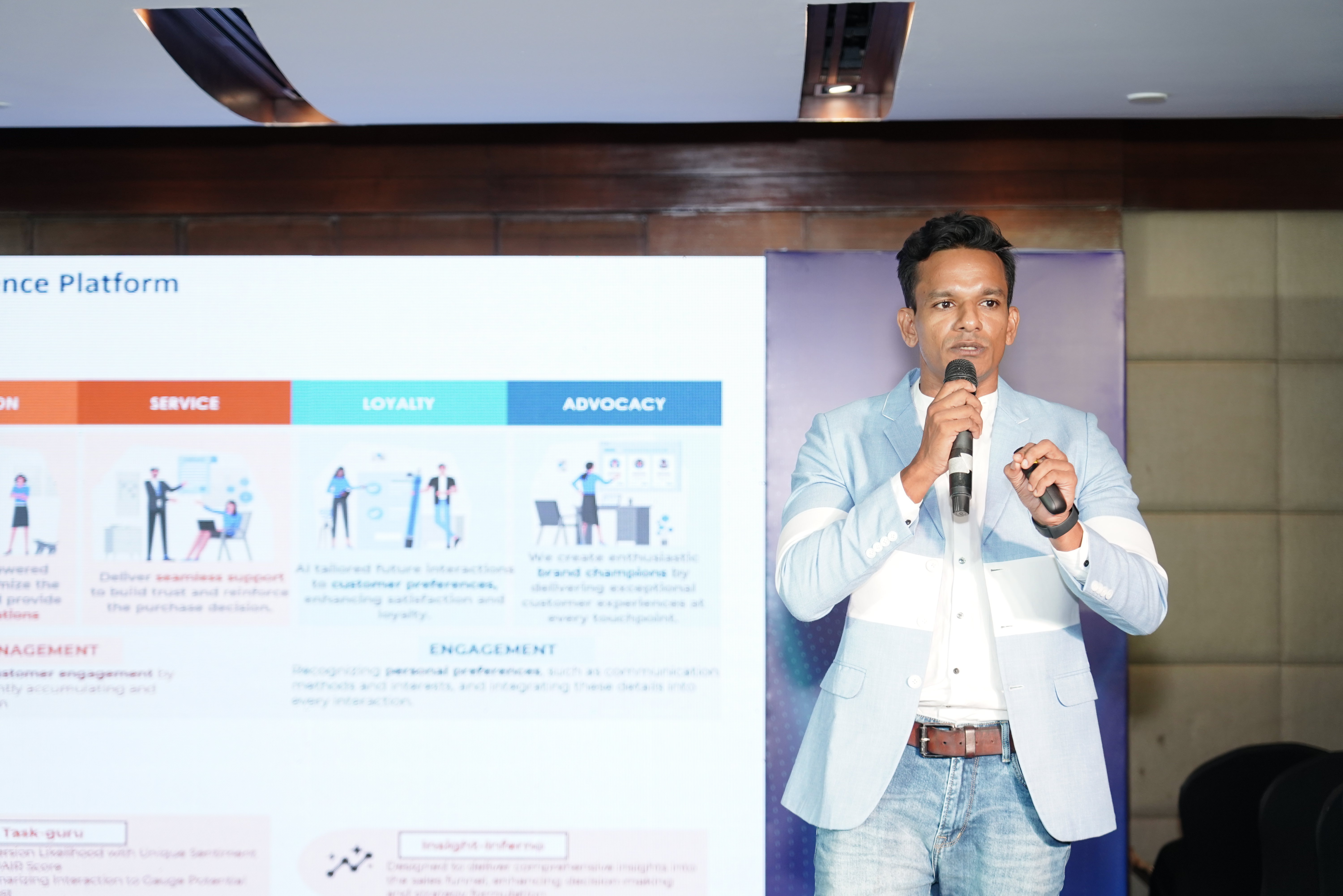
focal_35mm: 79
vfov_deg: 17.3
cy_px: 448
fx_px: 2947
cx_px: 672
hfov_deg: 25.7
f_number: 4
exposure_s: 1/125
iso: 1250
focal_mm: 79
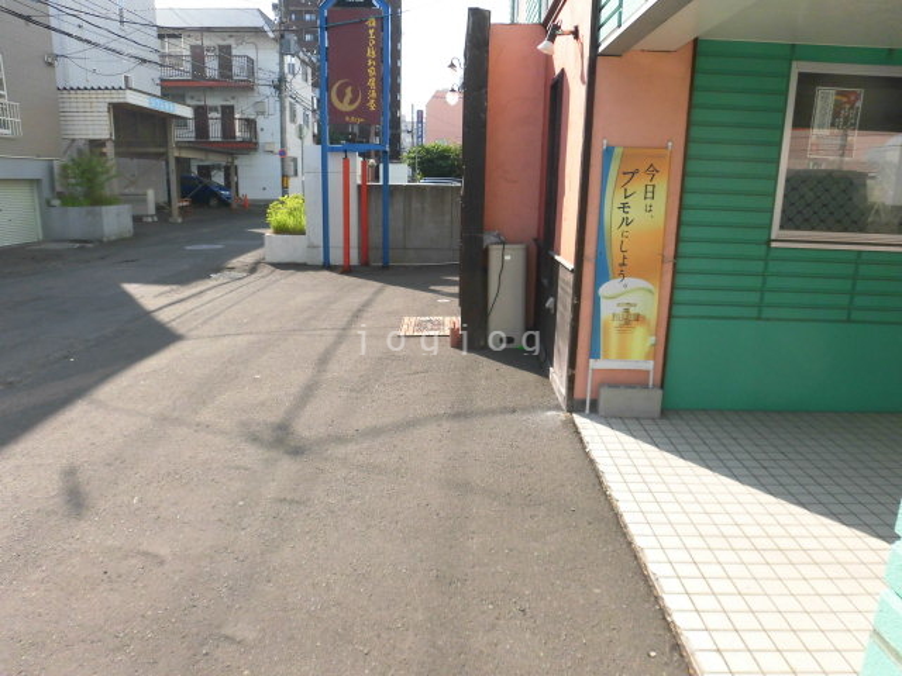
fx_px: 625
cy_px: 338
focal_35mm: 24
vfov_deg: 56.8
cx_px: 451
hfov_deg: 71.6
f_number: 3.1
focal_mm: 4.3
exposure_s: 1/640
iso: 100
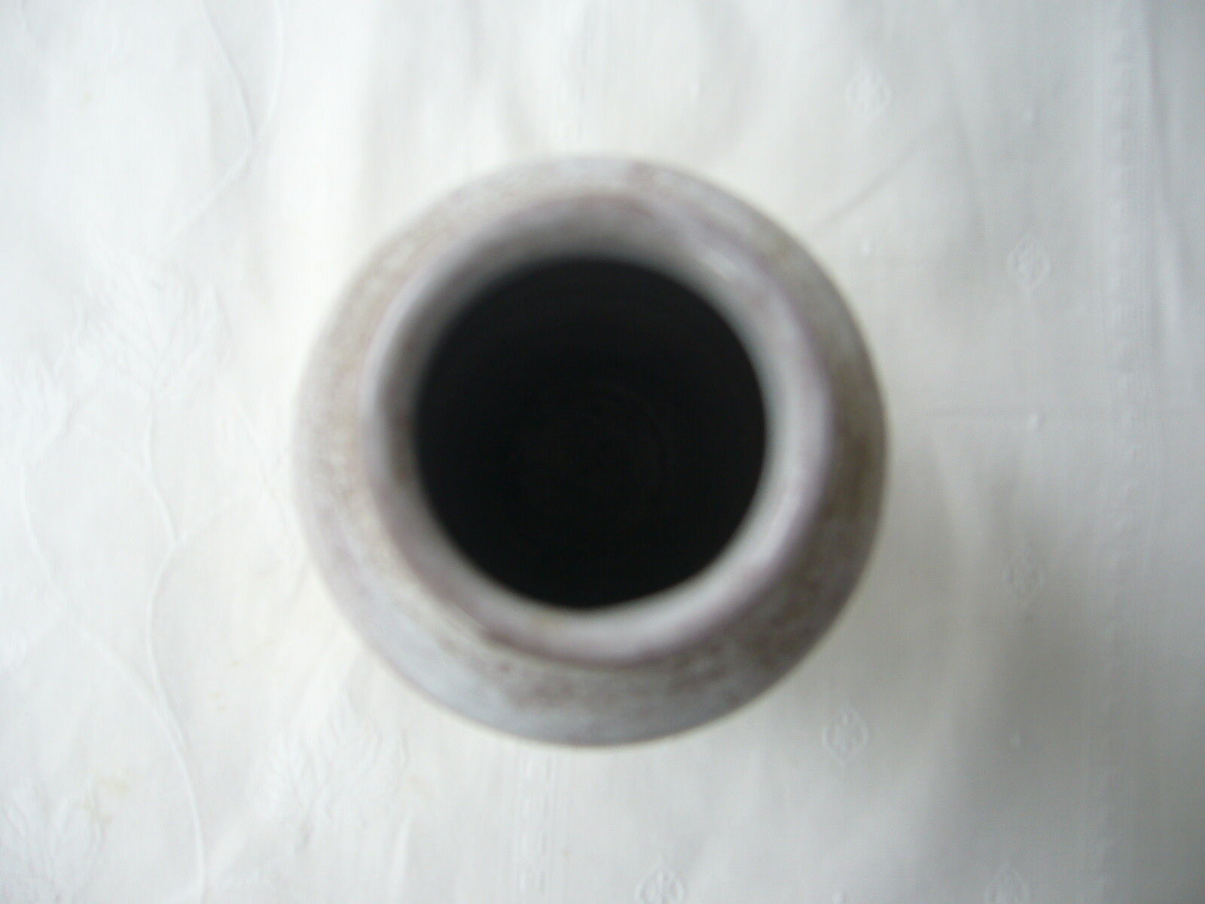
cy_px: 452
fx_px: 1218
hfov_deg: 52.6
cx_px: 602
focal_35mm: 35
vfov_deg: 40.7
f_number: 2.8
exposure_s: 1/80
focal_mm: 5.8
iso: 80
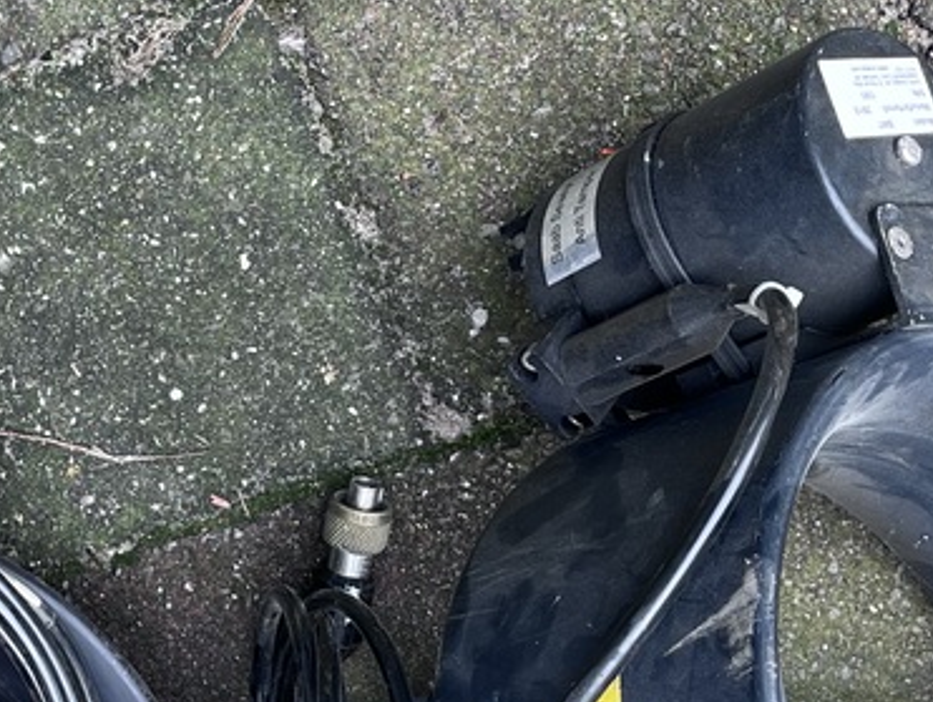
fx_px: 2266
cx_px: -3
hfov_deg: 22.4
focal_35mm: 84
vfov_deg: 17.6
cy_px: 420
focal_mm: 5.1
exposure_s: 1/122
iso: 50
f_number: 1.6
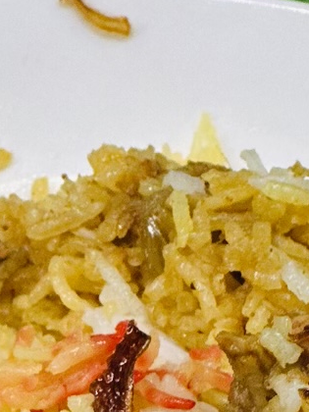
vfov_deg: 5.3
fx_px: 4404
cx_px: 119
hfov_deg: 4.0
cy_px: 781
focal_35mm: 370
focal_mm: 9
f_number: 2.8
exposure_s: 1/100
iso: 200
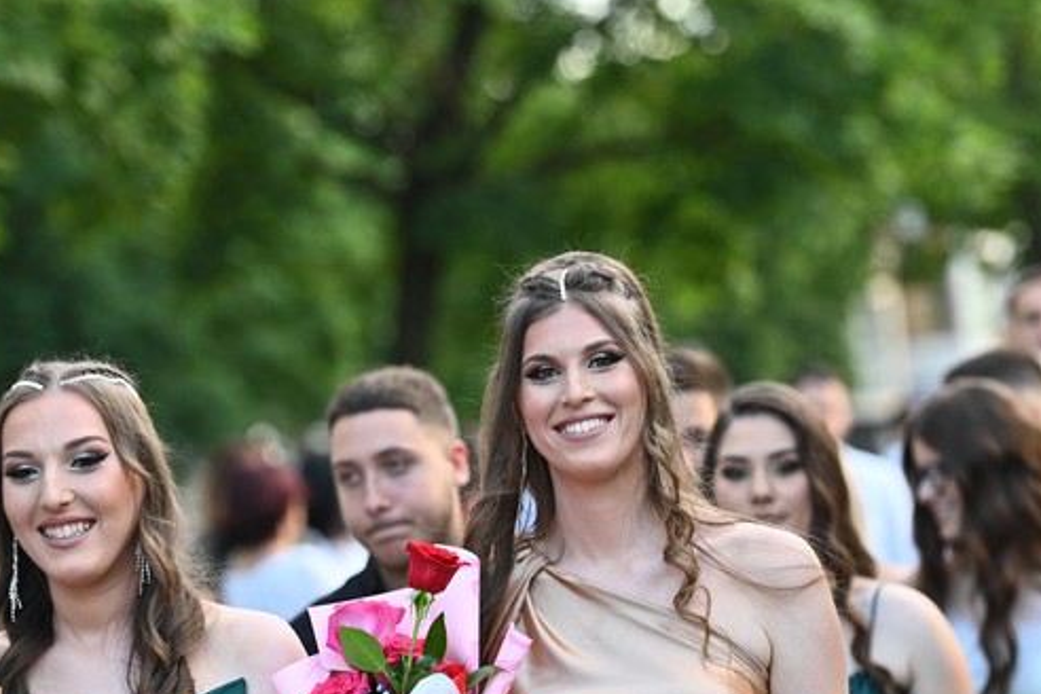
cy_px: 509
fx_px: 5262
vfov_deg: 7.5
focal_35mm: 182
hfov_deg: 11.3
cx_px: 582
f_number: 2.8
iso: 800
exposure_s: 1/800
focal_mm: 112
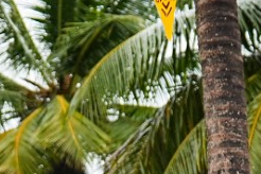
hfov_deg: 4.4
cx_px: -204
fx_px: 3342
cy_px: 490
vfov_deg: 2.9
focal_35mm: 461
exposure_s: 1/750
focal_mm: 70
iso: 500
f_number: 4
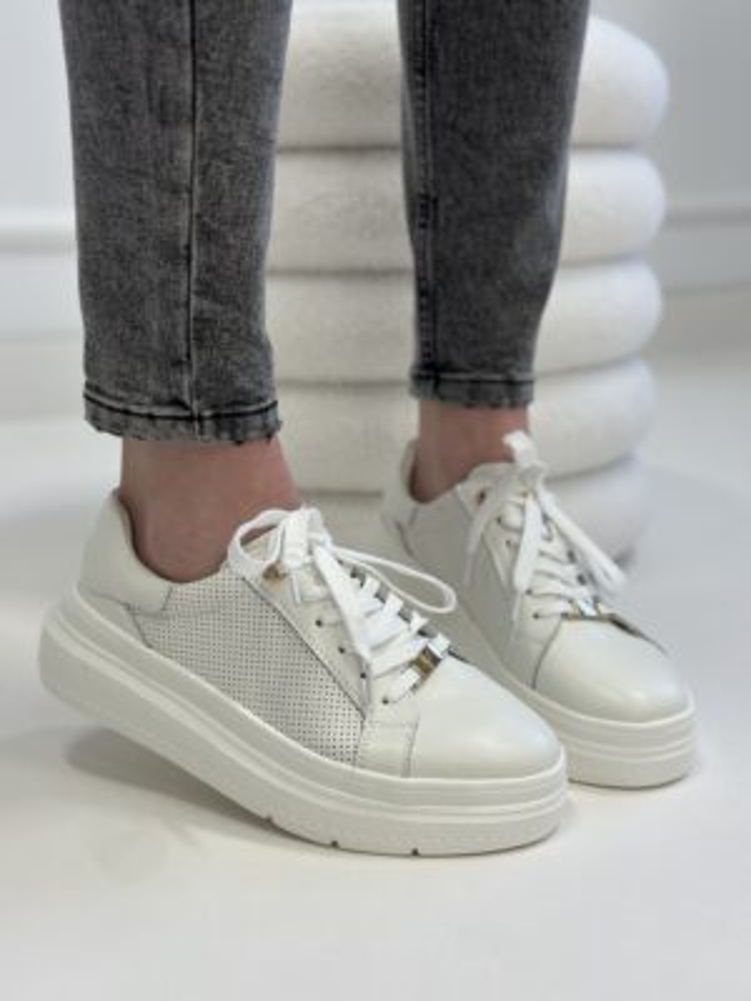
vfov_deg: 39.7
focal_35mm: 48
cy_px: 500
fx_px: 1388
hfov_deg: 30.3
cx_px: 376
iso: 80
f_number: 1.78
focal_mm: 6.86
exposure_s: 1/100
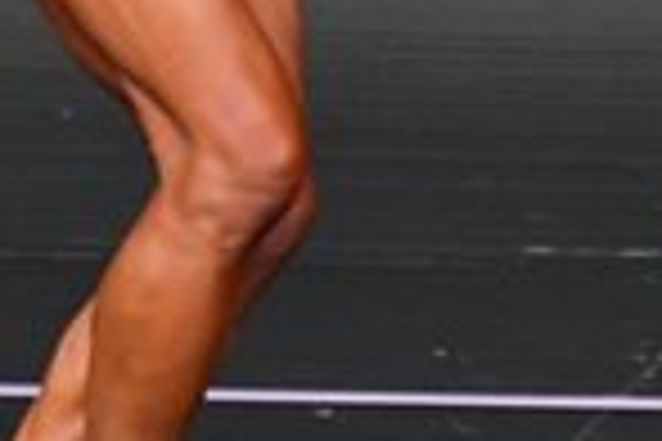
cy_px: -176
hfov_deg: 1.1
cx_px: 223
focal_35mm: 1823
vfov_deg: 0.8
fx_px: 33520
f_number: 5.6
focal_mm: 230
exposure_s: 1/400
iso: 4000
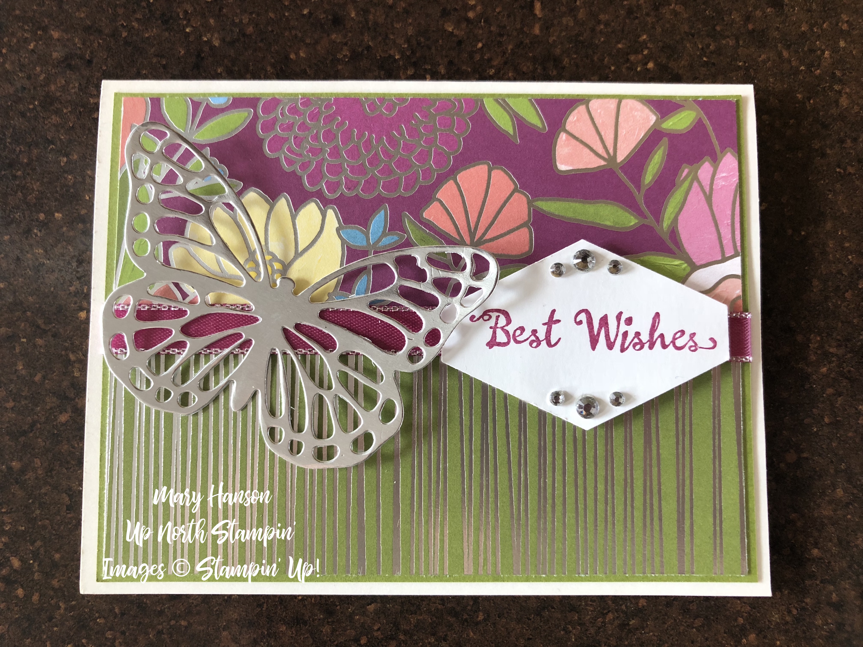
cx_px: 432
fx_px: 698
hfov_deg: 63.4
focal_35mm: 28
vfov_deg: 49.7
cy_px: 324
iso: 40
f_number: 1.8
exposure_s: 1/30
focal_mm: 3.99
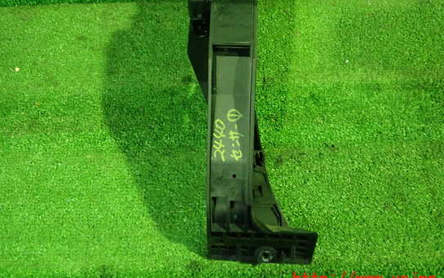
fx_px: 424
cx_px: 232
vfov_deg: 36.1
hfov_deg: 55.3
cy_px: 107
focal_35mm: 35
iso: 1000
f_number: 2.3
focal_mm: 5.5
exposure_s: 1/30
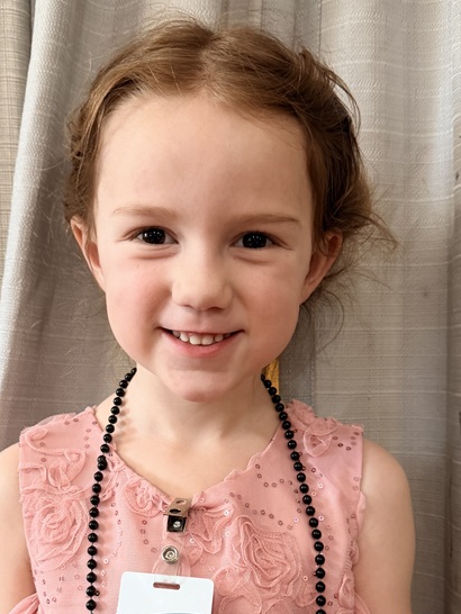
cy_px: 439
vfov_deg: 41.2
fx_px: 798
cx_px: 215
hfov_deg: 32.2
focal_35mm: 45
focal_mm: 6.76
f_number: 1.78
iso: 320
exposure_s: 1/60
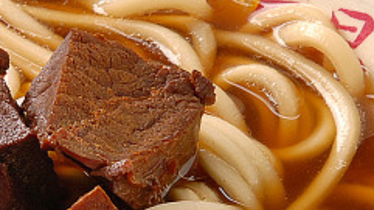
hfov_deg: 3.8
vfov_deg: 2.1
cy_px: 186
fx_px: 5639
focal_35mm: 569
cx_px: -101
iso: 100
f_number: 14
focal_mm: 85
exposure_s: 1/125
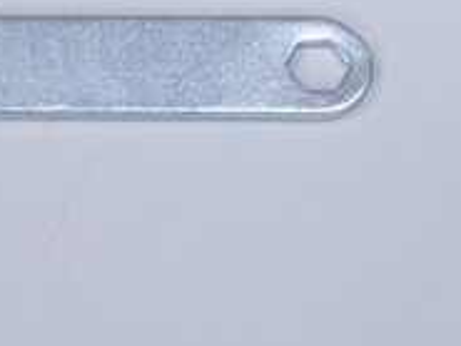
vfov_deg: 5.5
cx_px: -72
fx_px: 3625
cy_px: 37
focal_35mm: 272
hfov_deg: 7.2
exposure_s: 1/160
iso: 200
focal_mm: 70
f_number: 32
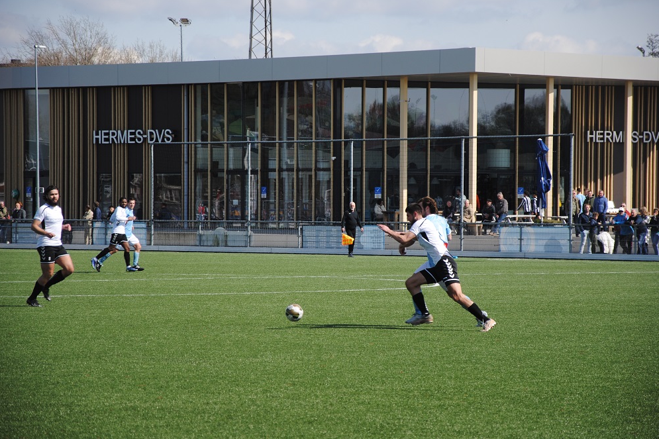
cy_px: 220
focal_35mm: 159
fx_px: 2901
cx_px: 329
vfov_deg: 8.7
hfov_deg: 13.0
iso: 110
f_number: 5.6
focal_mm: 105
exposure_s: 1/500
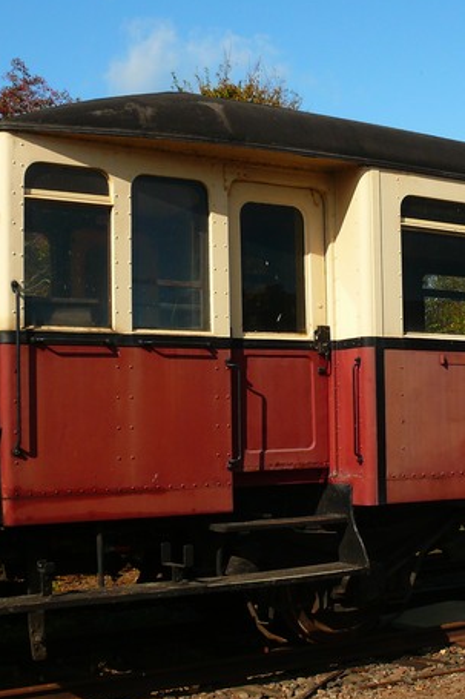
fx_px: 1163
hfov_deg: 22.4
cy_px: 412
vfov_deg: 33.3
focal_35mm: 60
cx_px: 353
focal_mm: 7.4
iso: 100
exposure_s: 1/250
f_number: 4.5
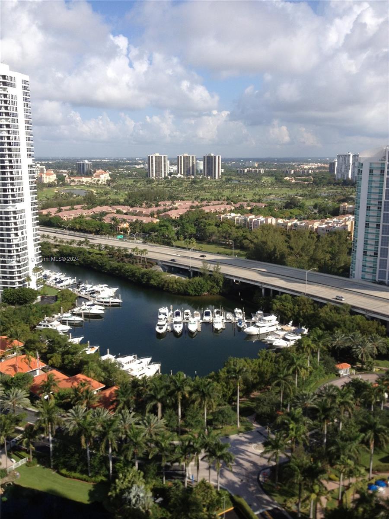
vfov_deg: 52.6
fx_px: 524
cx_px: 194
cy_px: 260
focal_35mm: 35
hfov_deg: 40.7
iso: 64
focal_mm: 4.28
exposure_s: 1/1493
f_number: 2.4
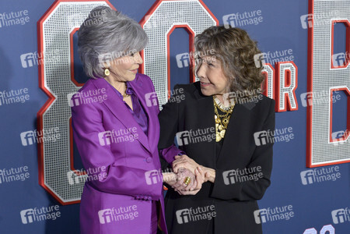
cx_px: 175
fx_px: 836
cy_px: 117
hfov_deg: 23.6
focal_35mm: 86
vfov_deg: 15.9
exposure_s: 1/320
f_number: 6.3
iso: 2000
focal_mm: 86
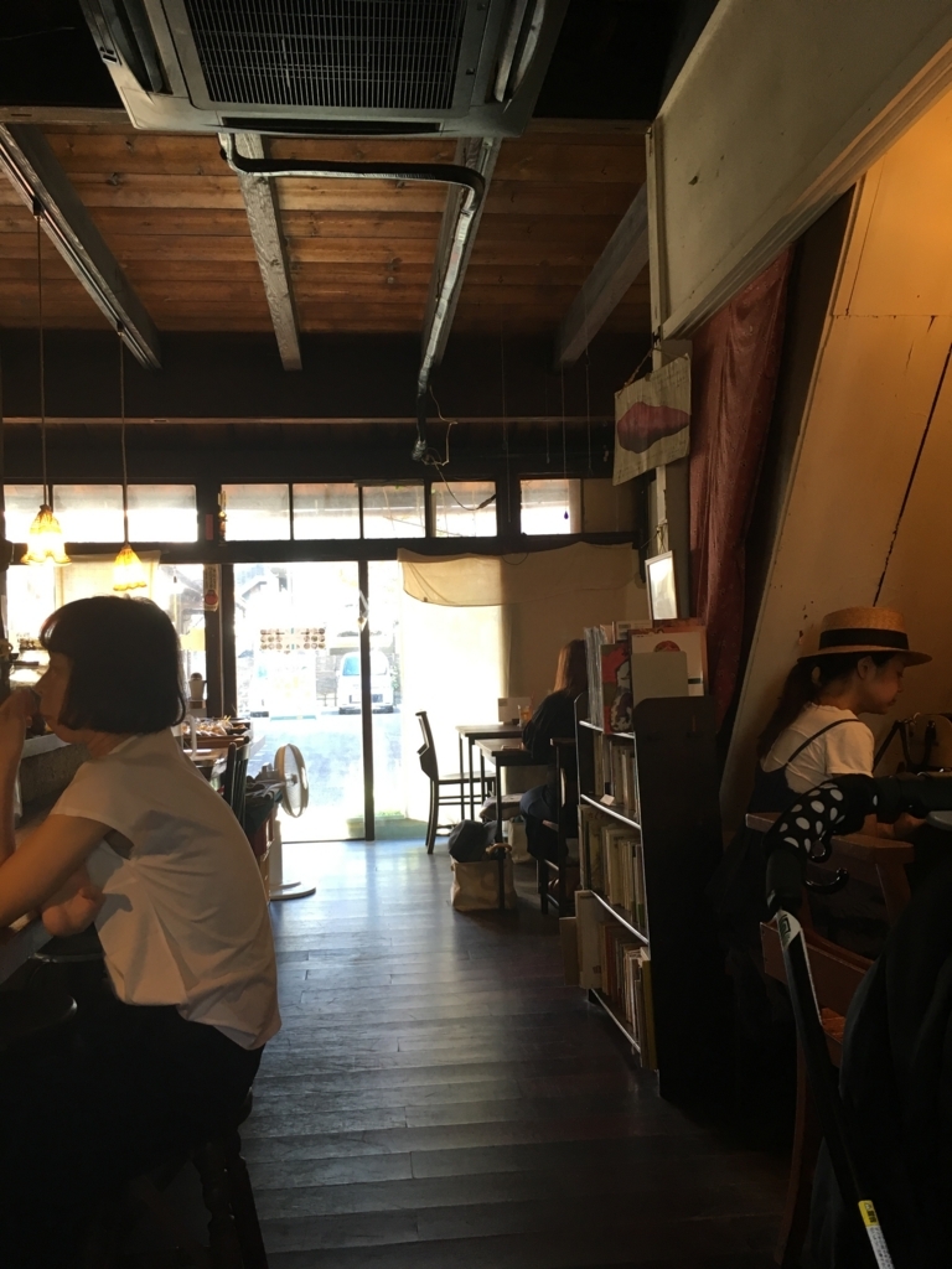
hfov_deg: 48.2
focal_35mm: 29
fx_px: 1063
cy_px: 634
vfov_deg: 61.7
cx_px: 476
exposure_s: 1/30
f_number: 2.2
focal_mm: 4.15
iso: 80
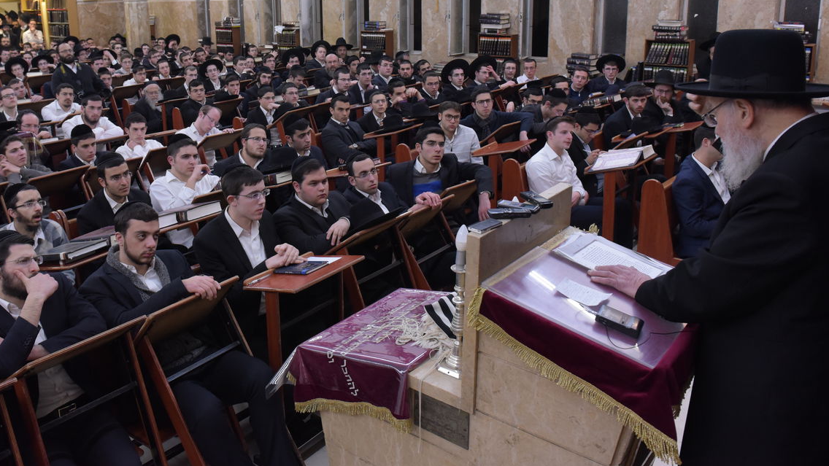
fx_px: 681
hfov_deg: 62.1
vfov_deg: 37.1
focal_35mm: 31
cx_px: 331
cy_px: 132
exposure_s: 1/160
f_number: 6.3
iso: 3200
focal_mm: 24
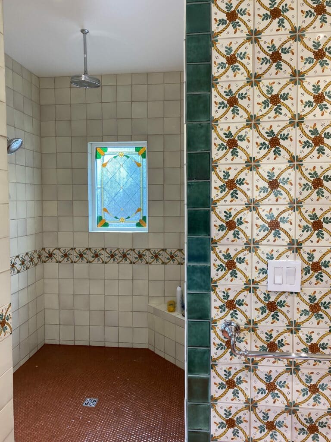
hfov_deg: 53.1
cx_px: 166
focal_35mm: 26
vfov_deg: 67.3
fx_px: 331
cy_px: 221
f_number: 1.8
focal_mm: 4.25
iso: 80
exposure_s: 1/120
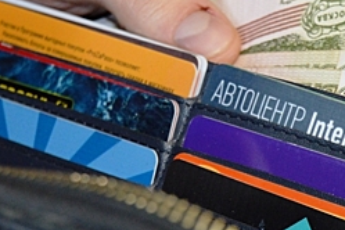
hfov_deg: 11.8
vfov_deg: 7.9
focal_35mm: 174
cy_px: 86
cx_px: 247
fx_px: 1668
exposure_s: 1/60
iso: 1600
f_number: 5.6
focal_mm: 55
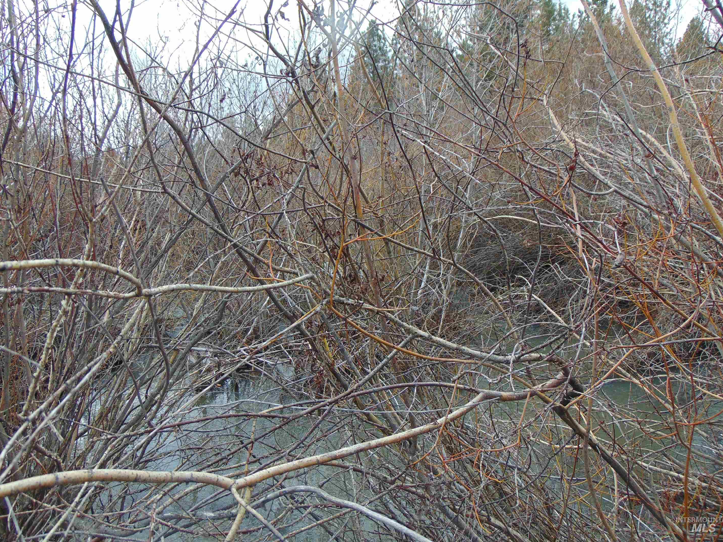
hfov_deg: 65.3
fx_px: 564
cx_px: 344
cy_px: 254
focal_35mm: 27
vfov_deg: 51.3
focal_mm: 4.5
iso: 80
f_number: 3
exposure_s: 1/400
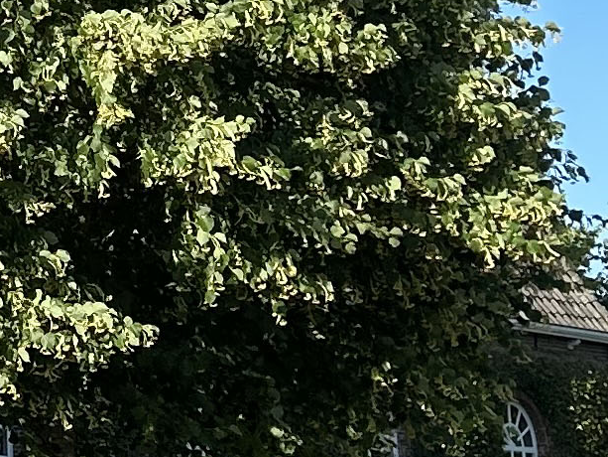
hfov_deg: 10.8
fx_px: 3004
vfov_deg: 8.5
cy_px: -188
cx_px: -510
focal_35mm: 171
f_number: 1.5
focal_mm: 5.7
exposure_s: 1/2513
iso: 50
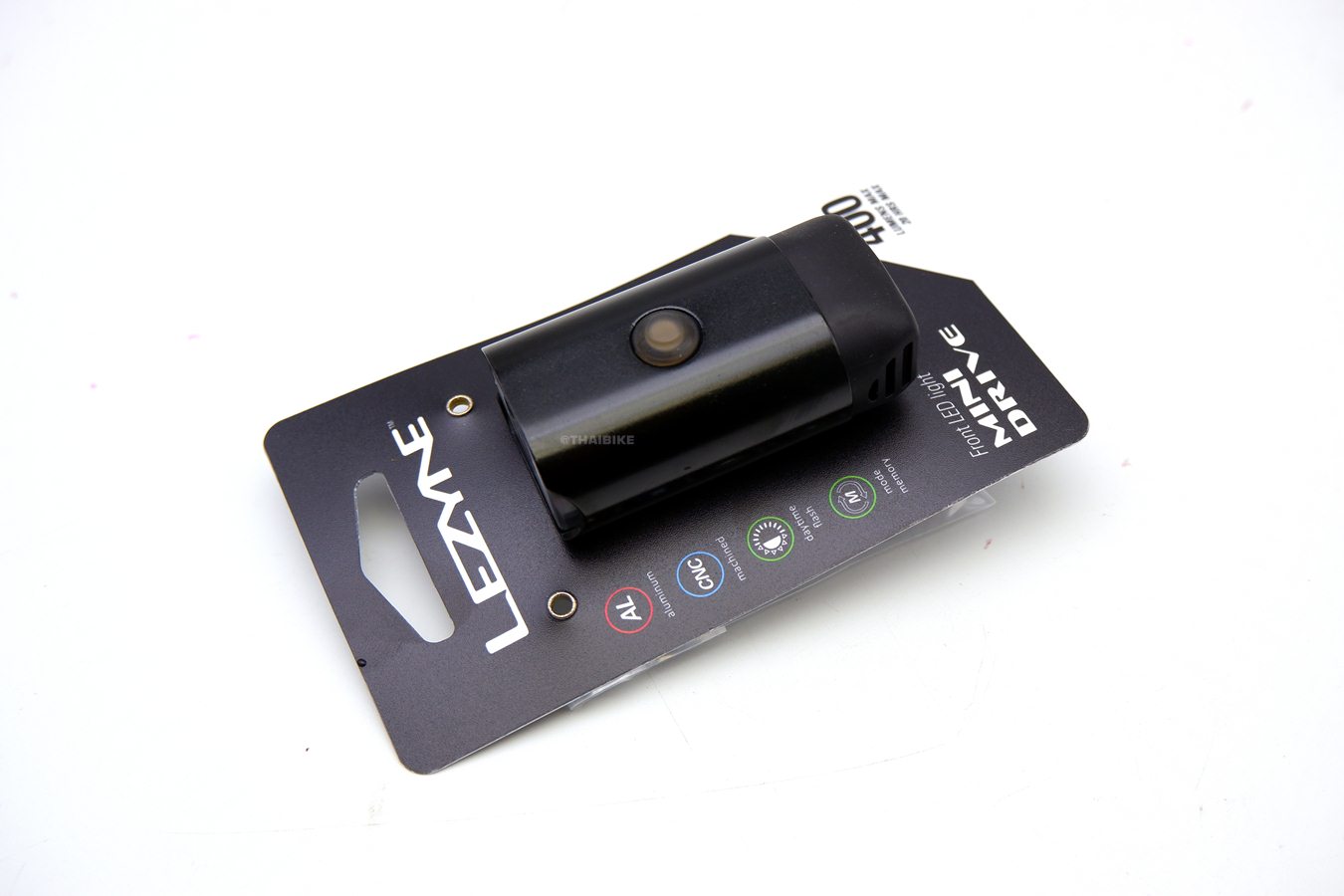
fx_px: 1531
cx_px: 672
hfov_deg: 47.4
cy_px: 448
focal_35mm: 41
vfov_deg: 32.6
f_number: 5
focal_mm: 27.1
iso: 200
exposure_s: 1/150
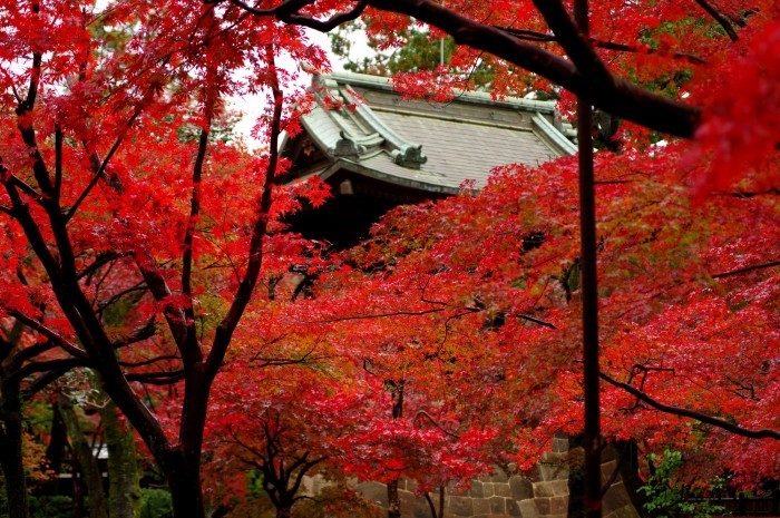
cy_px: 259
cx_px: 390
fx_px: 1623
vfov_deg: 18.1
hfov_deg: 27.0
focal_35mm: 75
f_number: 2.8
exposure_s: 1/250
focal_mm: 50
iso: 200
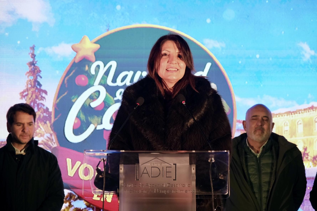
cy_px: 106
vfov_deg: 11.4
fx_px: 1057
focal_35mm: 120
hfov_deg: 17.1
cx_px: 158
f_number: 4
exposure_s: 1/250
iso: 1600
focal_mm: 80
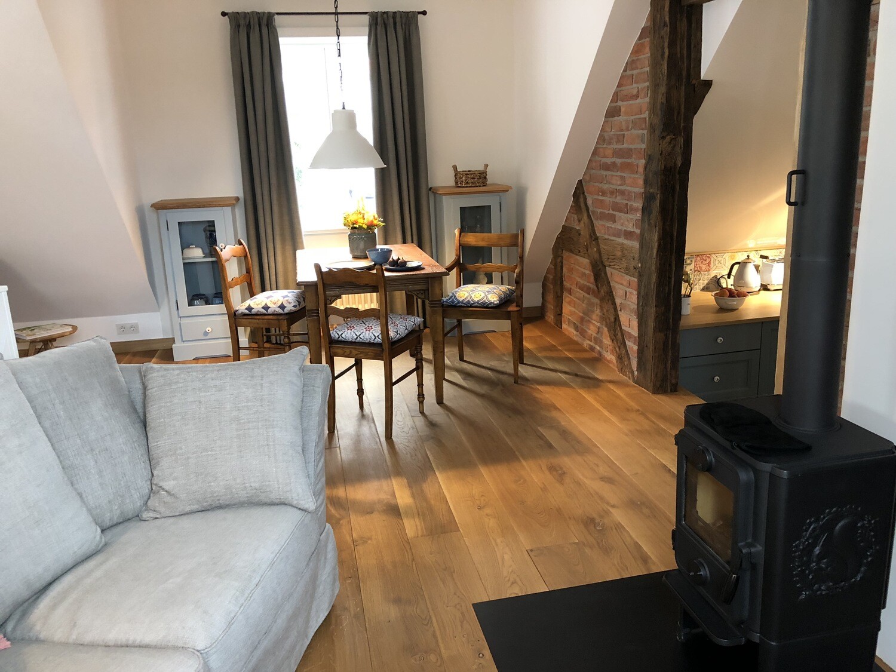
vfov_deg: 49.7
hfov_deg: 63.4
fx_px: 725
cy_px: 336
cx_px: 448
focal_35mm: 28
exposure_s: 1/17
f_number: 1.8
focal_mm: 4
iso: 64
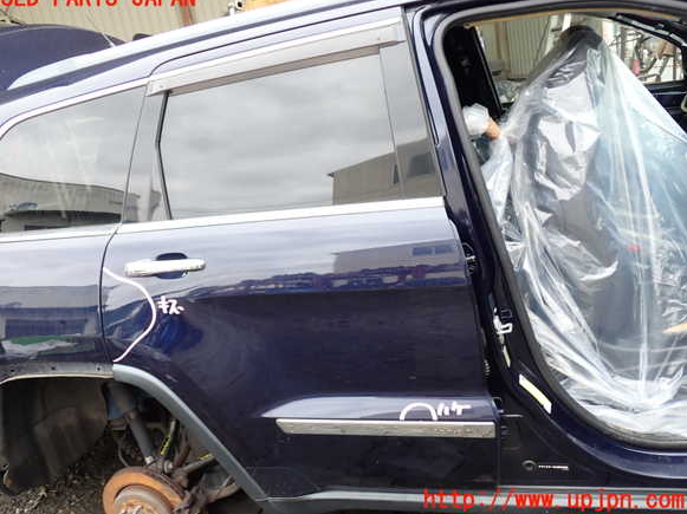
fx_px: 615
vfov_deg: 45.4
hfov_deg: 58.4
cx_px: 336
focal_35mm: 31
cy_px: 249
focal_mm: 5.4
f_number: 2.3
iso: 100
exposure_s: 1/100
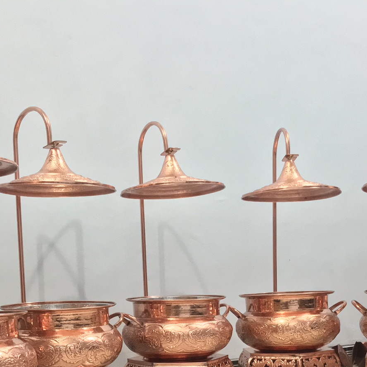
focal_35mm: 57
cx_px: 199
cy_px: 315
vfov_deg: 29.1
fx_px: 684
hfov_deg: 30.0
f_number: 1.8
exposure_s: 1/33
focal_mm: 3.99
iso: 160
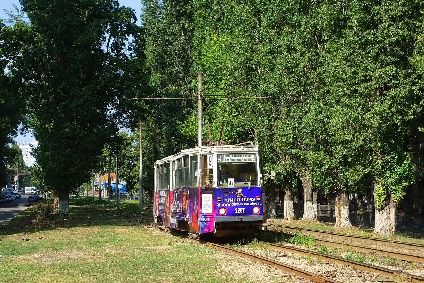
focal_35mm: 62
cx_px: 212
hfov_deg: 32.4
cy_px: 142
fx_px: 730
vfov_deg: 21.9
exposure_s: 1/500
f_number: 4.5
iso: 125
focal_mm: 23.01
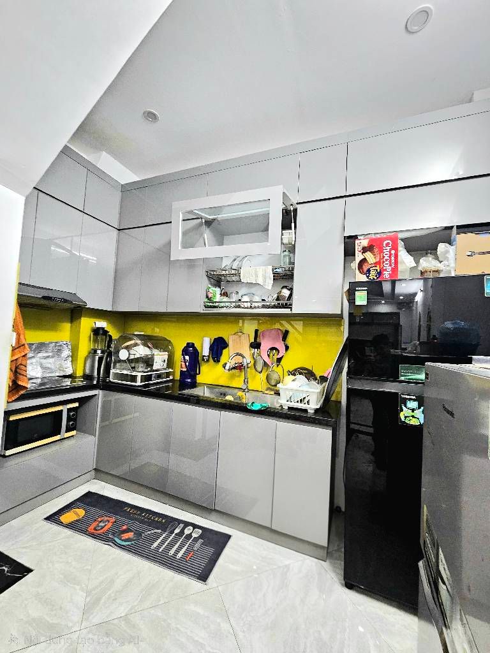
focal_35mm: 13
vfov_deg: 106.2
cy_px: 326
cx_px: 245
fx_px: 245
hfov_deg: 89.9
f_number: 2.2
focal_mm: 2.2
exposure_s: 1/33.4
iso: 320
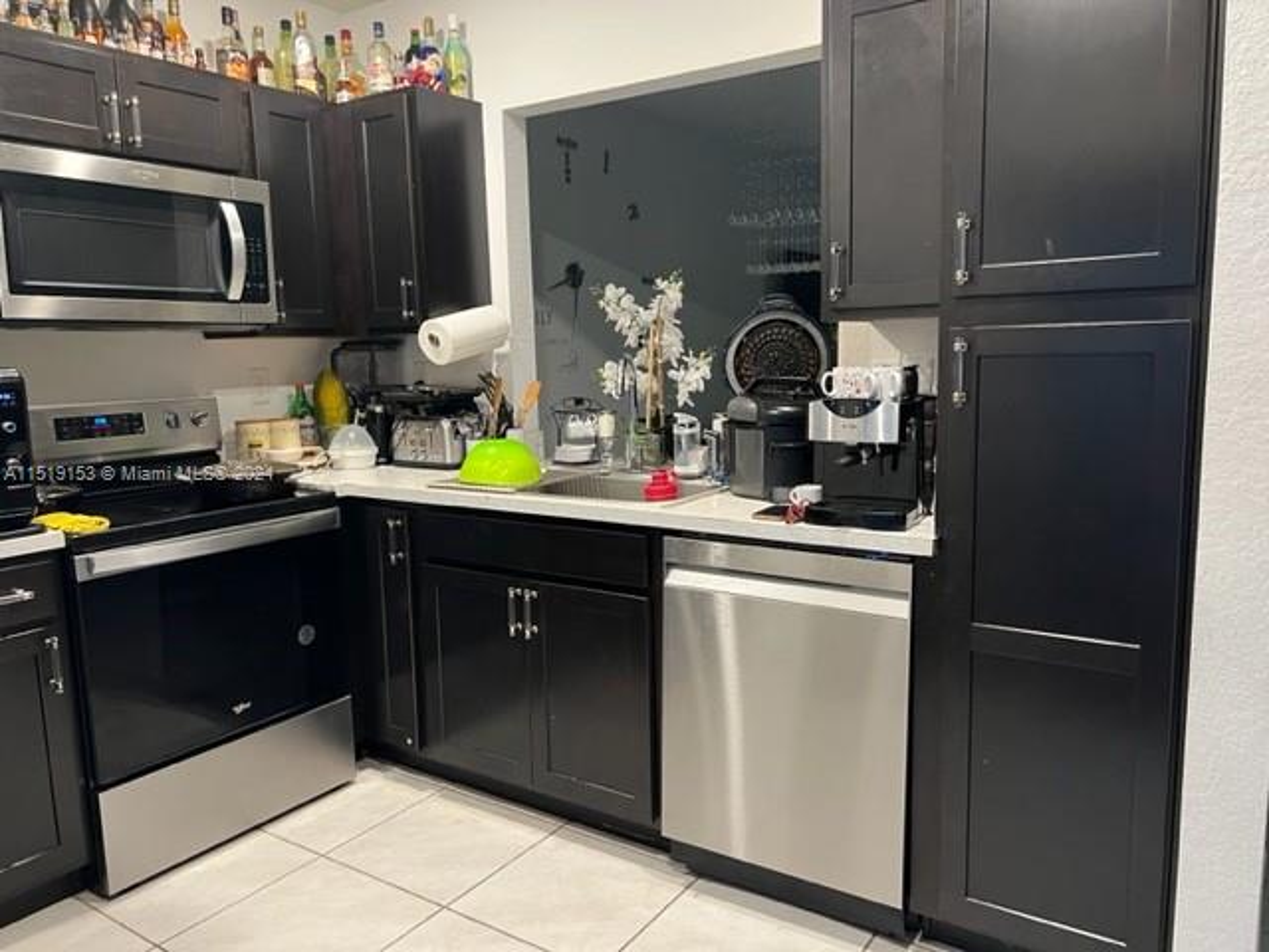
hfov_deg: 67.3
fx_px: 953
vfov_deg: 53.1
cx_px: 634
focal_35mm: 26
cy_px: 476
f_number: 1.5
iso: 320
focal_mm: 5.7
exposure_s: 1/60
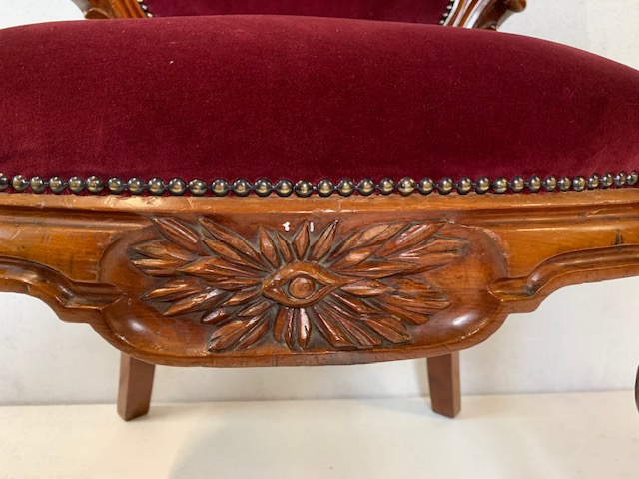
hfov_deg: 67.3
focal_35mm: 26
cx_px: 320
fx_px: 480
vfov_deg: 53.1
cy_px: 240
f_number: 1.8
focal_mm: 4.25
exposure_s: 1/33
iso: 320
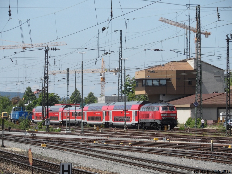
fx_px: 1206
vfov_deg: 8.2
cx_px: 116
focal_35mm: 180
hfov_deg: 11.0
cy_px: 87
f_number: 5
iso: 80
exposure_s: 1/500
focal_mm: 29.7
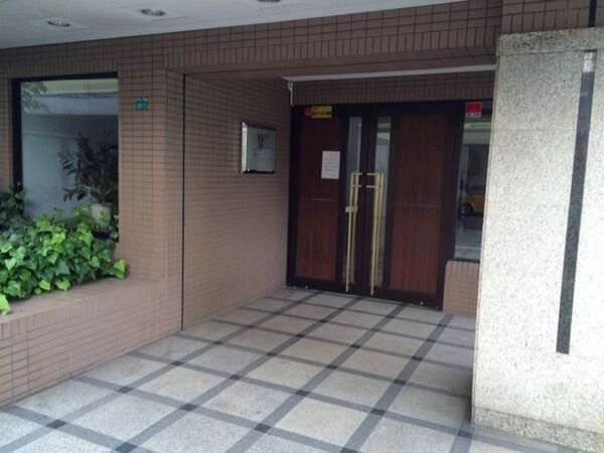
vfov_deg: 48.2
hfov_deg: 61.7
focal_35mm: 29
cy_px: 226
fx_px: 506
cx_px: 302
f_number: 2.2
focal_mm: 4.15
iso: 40
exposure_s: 1/120
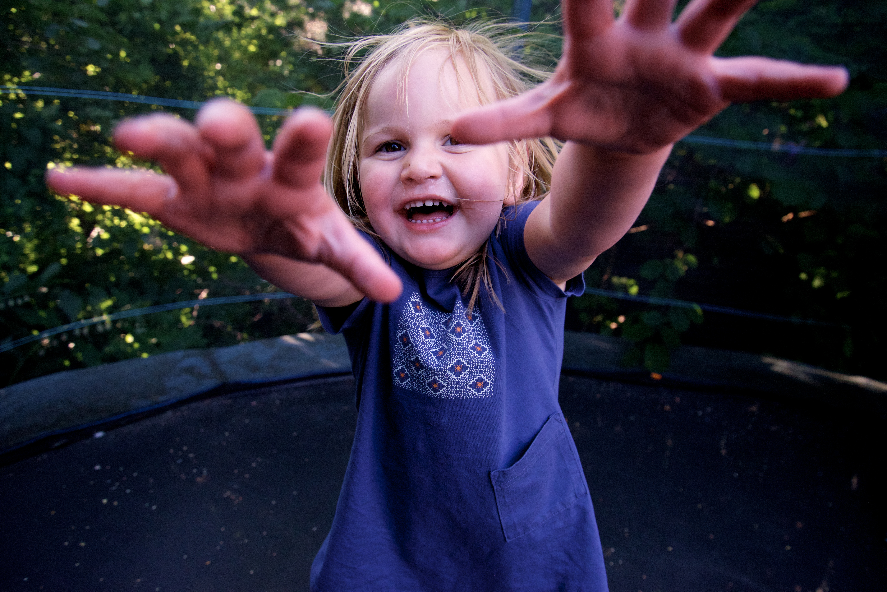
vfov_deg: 53.2
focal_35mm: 24
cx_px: 444
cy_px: 296
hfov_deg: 73.7
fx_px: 592
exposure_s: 1/800
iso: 3200
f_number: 5
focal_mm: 24
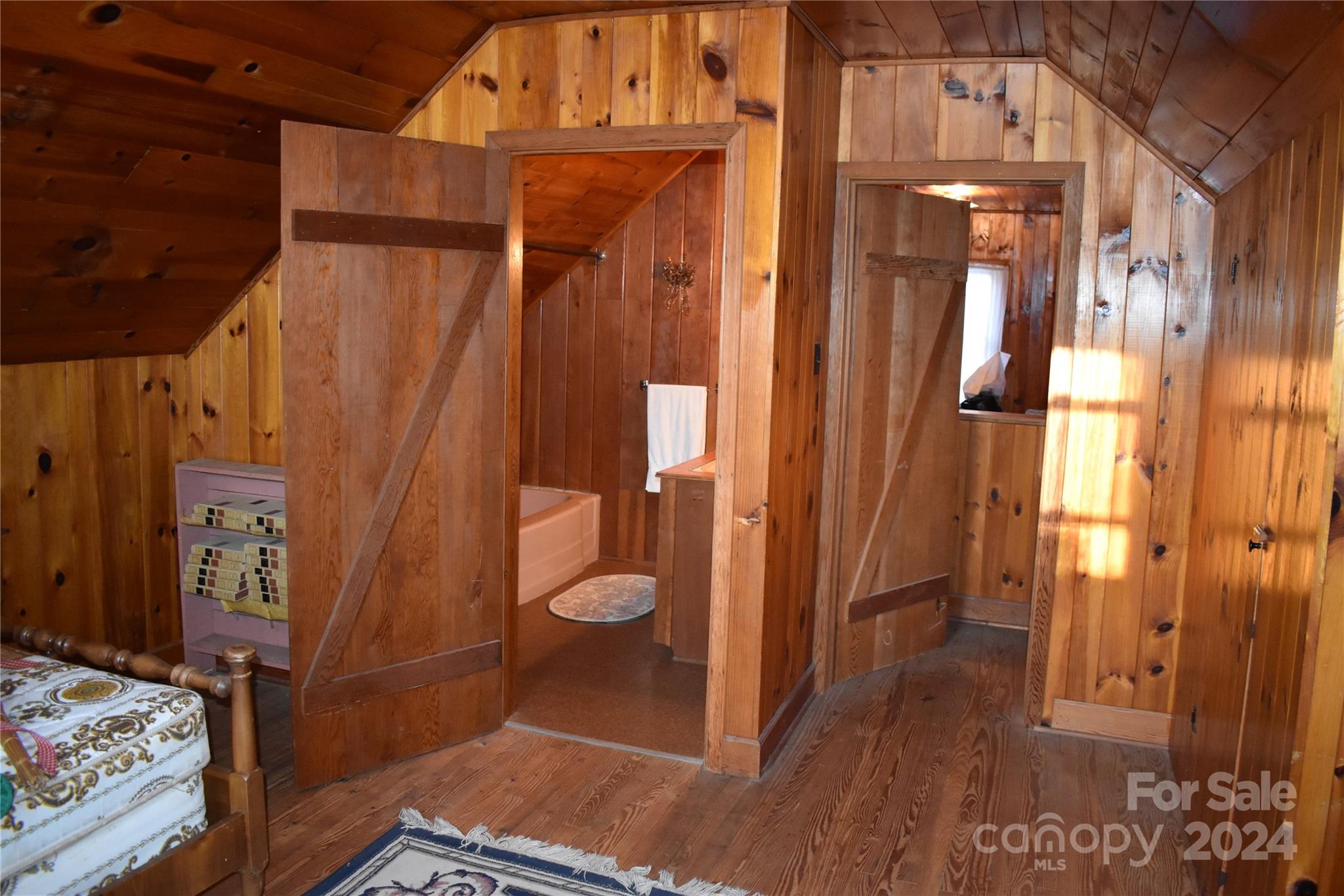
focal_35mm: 27
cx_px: 672
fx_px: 1008
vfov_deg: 47.9
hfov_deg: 67.4
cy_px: 448
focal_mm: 18
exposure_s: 1/60
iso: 2800
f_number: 3.5
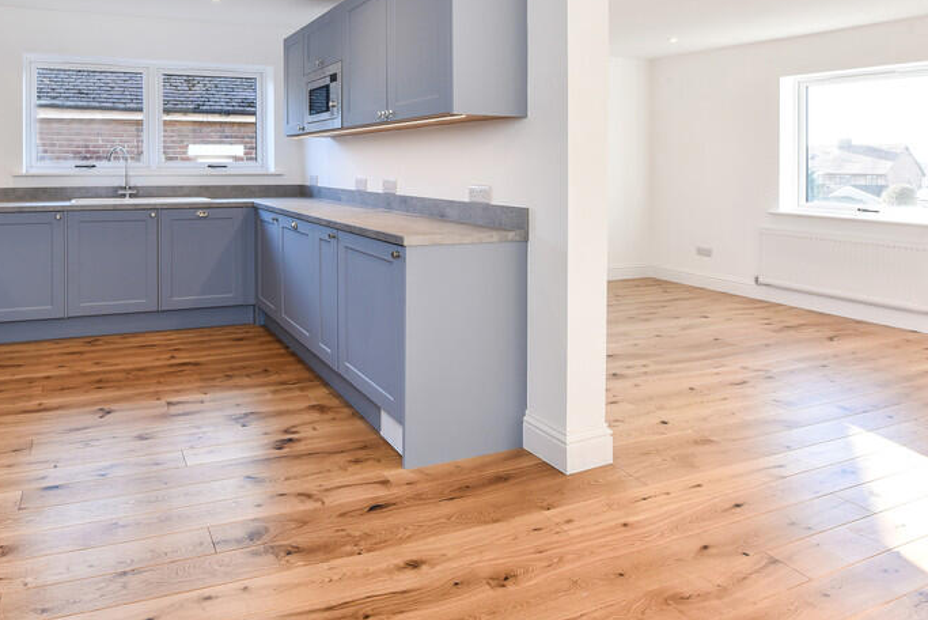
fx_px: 542
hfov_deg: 76.8
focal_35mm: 21
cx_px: 265
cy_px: 173
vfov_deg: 57.2
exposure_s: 1/25
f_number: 9
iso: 400
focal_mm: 14
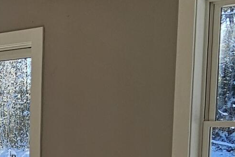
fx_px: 542
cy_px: 191
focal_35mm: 83
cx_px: -107
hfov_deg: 21.1
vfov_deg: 15.8
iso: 50
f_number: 2.2
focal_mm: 2.2
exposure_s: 1/468
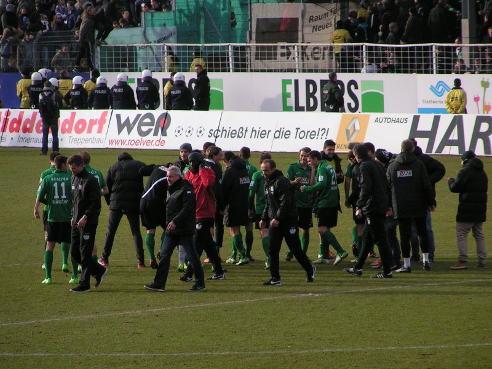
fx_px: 5401
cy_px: 184
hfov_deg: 5.2
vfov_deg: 3.9
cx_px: 246
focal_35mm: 380
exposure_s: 1/400
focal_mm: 58
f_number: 4
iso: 50
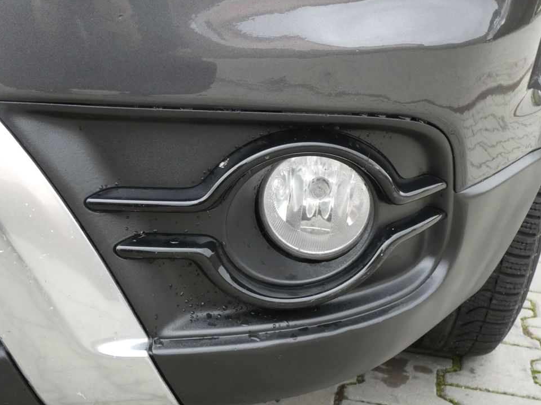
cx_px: 275
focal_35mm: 62
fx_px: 969
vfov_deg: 23.6
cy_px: 212
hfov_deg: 31.2
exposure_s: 1/80
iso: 640
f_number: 5.6
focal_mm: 10.4
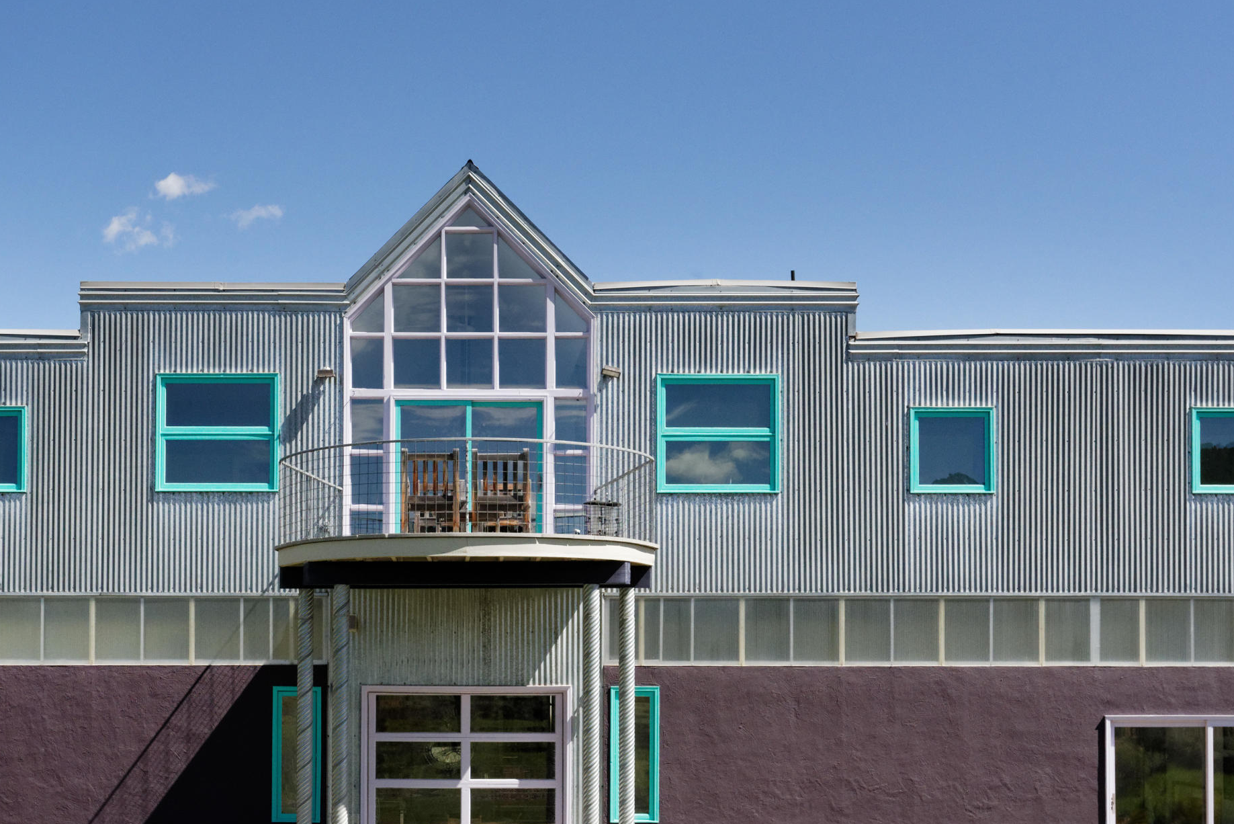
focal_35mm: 49
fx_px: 1680
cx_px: 455
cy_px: 547
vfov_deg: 27.4
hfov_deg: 40.0
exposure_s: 1/2000
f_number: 7.1
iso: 1250
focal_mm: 30
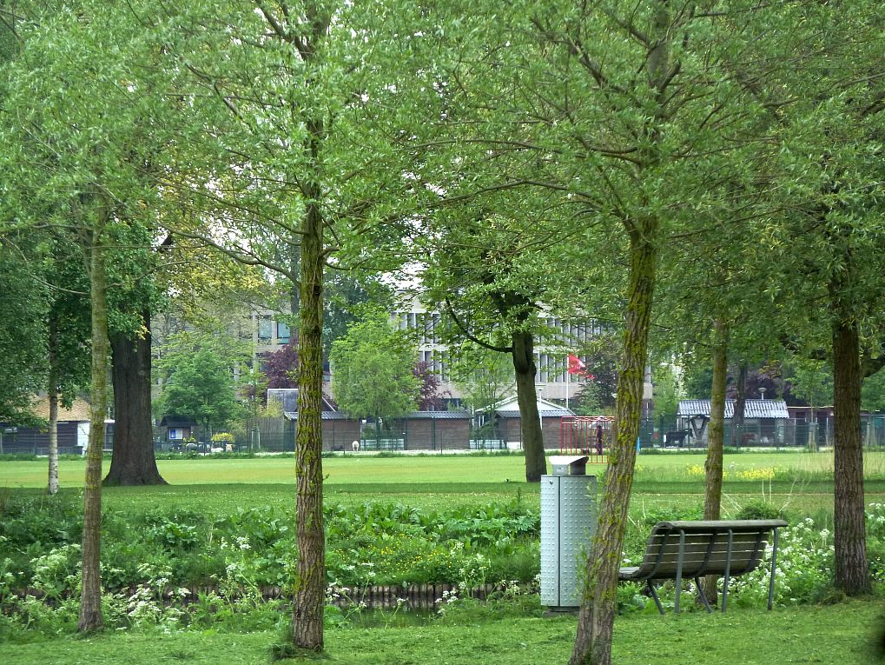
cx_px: 444
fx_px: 5780
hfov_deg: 8.8
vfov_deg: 6.6
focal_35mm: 226
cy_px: 332
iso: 250
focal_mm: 37
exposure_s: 1/80
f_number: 4.6
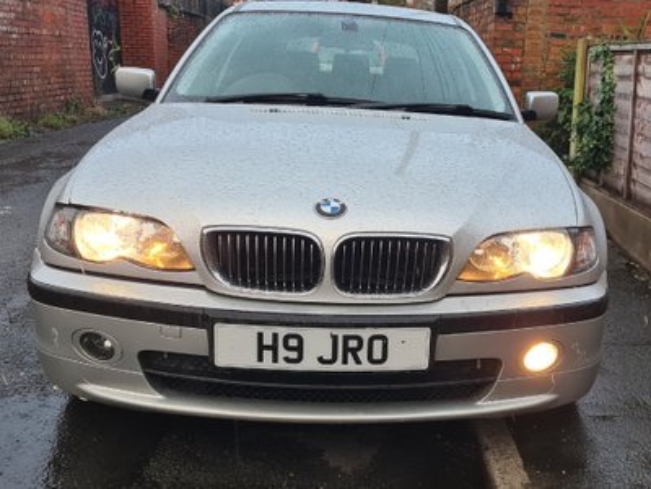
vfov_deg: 53.1
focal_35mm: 26
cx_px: 326
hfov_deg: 67.3
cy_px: 244
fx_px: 489
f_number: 1.8
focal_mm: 5.4
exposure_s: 1/100
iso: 100
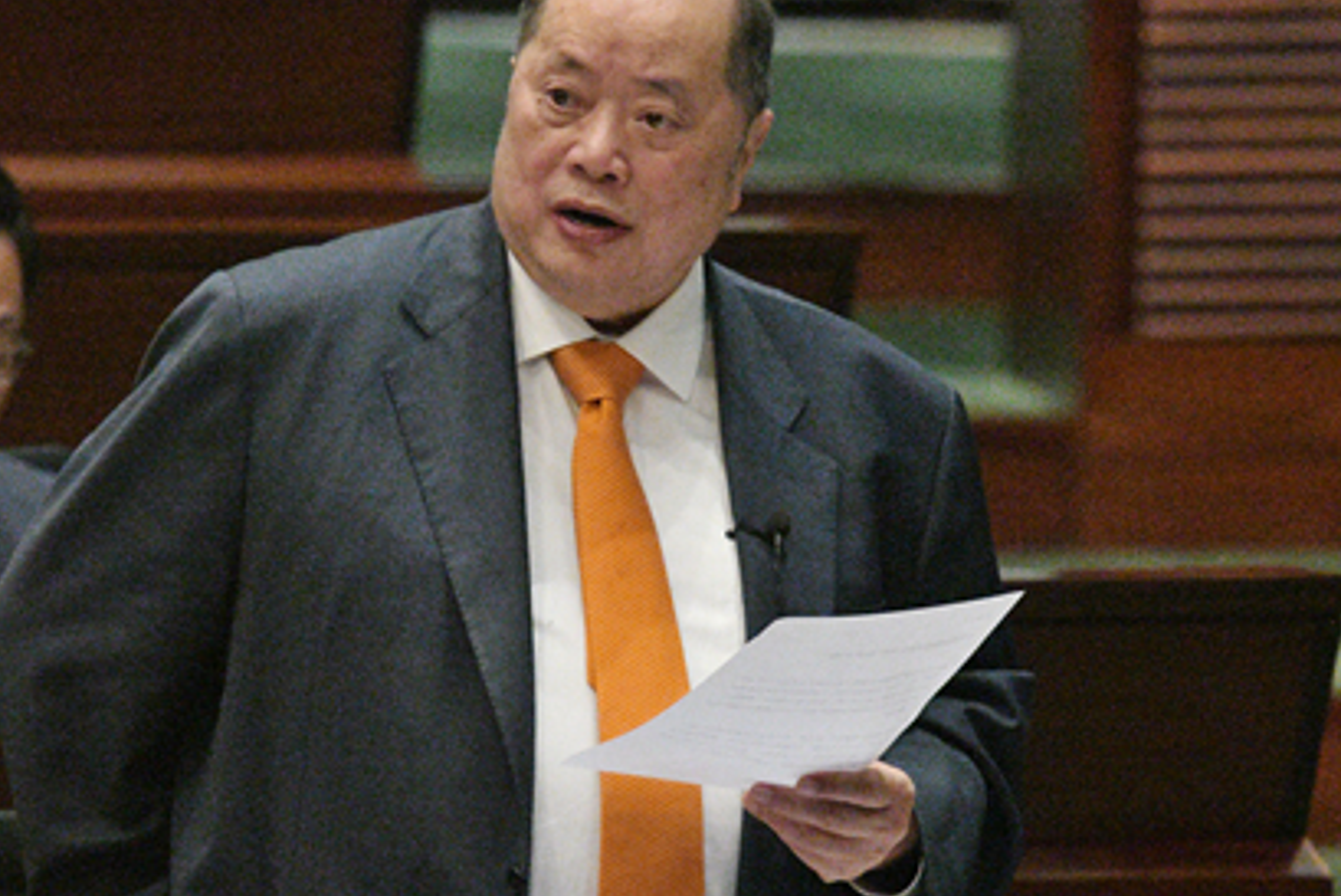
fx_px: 24592
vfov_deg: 2.1
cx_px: 538
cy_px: 461
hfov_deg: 3.1
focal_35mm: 660
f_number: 5.6
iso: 10000
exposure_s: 1/250
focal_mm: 300
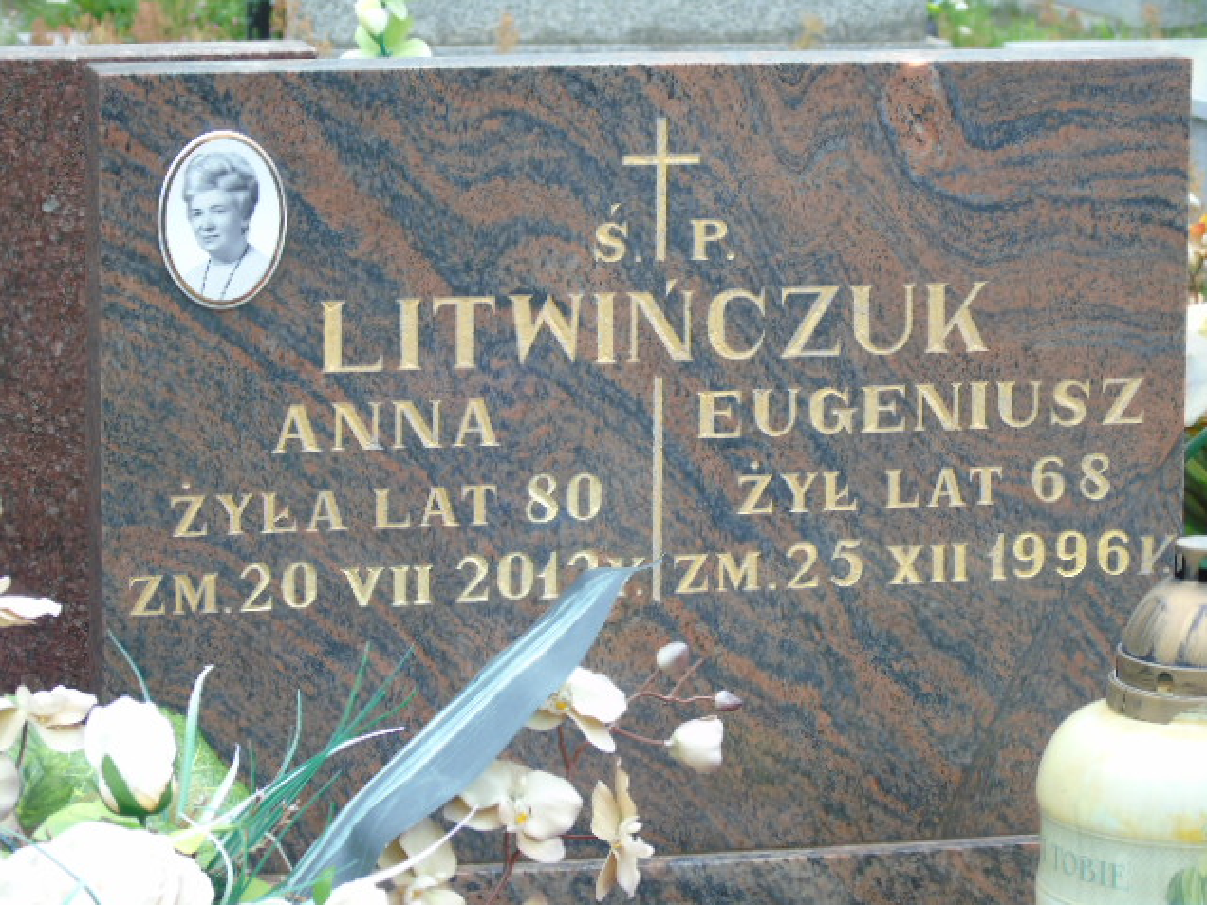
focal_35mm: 143
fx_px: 4986
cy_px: 453
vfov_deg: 10.4
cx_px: 605
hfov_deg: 13.8
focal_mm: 25
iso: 250
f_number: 4.7
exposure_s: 1/125
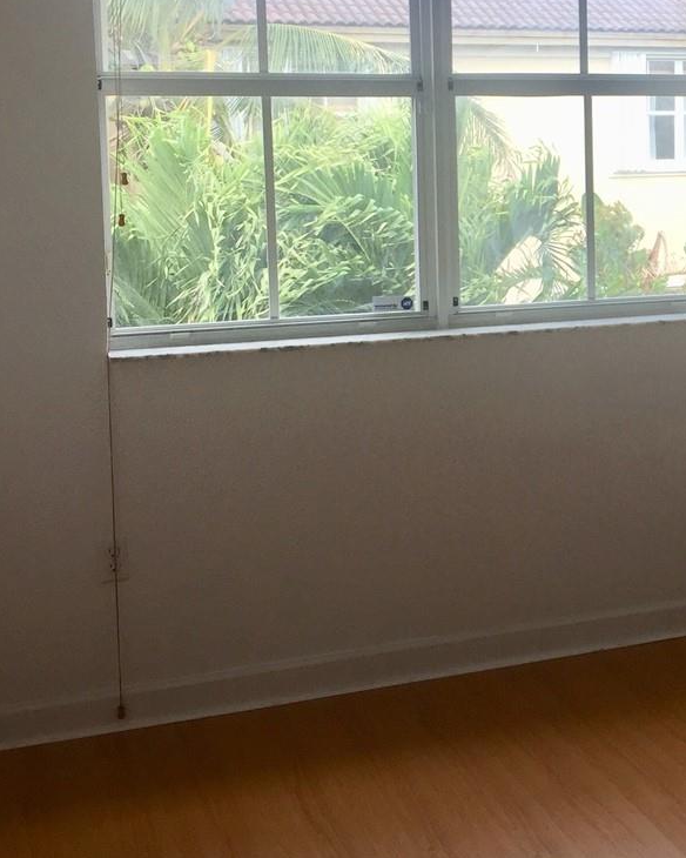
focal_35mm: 62
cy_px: 277
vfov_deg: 30.2
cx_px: 712
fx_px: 1573
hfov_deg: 23.4
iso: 32
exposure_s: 1/215
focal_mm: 4.15
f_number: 2.2
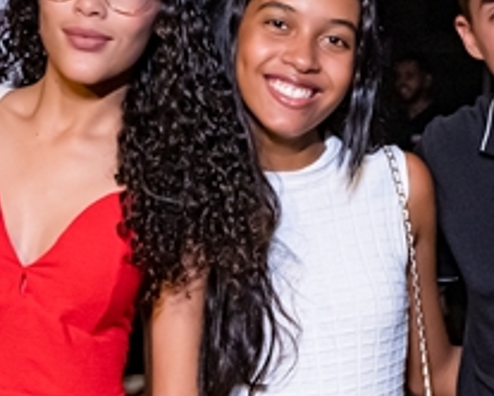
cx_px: 483
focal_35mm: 121
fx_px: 1771
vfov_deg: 12.7
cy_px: 353
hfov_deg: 15.6
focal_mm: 24
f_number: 2.8
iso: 2500
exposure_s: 1/400
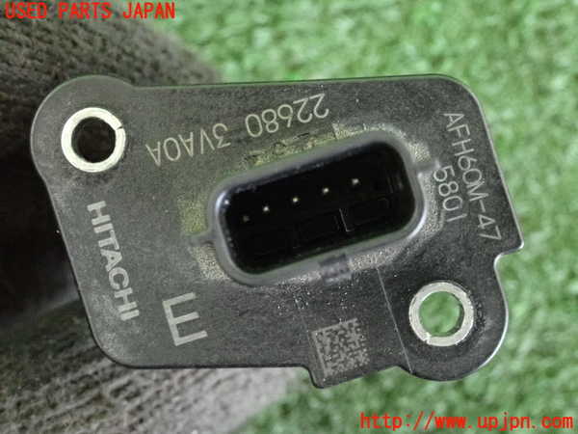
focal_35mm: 82
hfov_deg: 23.8
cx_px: 289
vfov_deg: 18.0
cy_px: 217
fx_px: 1369
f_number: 4.3
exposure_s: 1/125
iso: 4000
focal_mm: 14.62
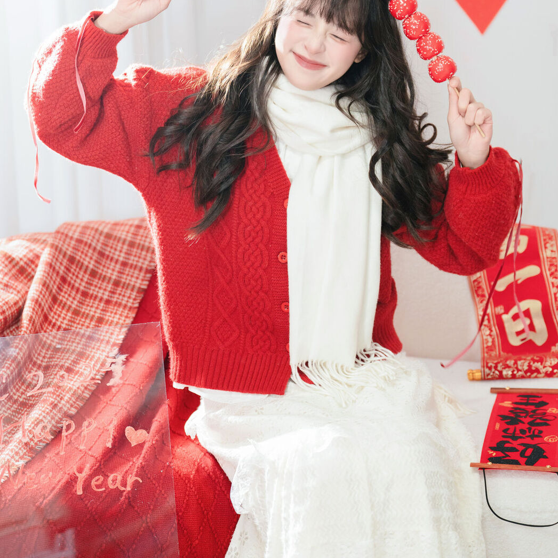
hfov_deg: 15.8
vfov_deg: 15.8
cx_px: 280
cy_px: 207
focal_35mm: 110
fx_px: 2006
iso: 1600
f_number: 2.8
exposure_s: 1/200
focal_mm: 86
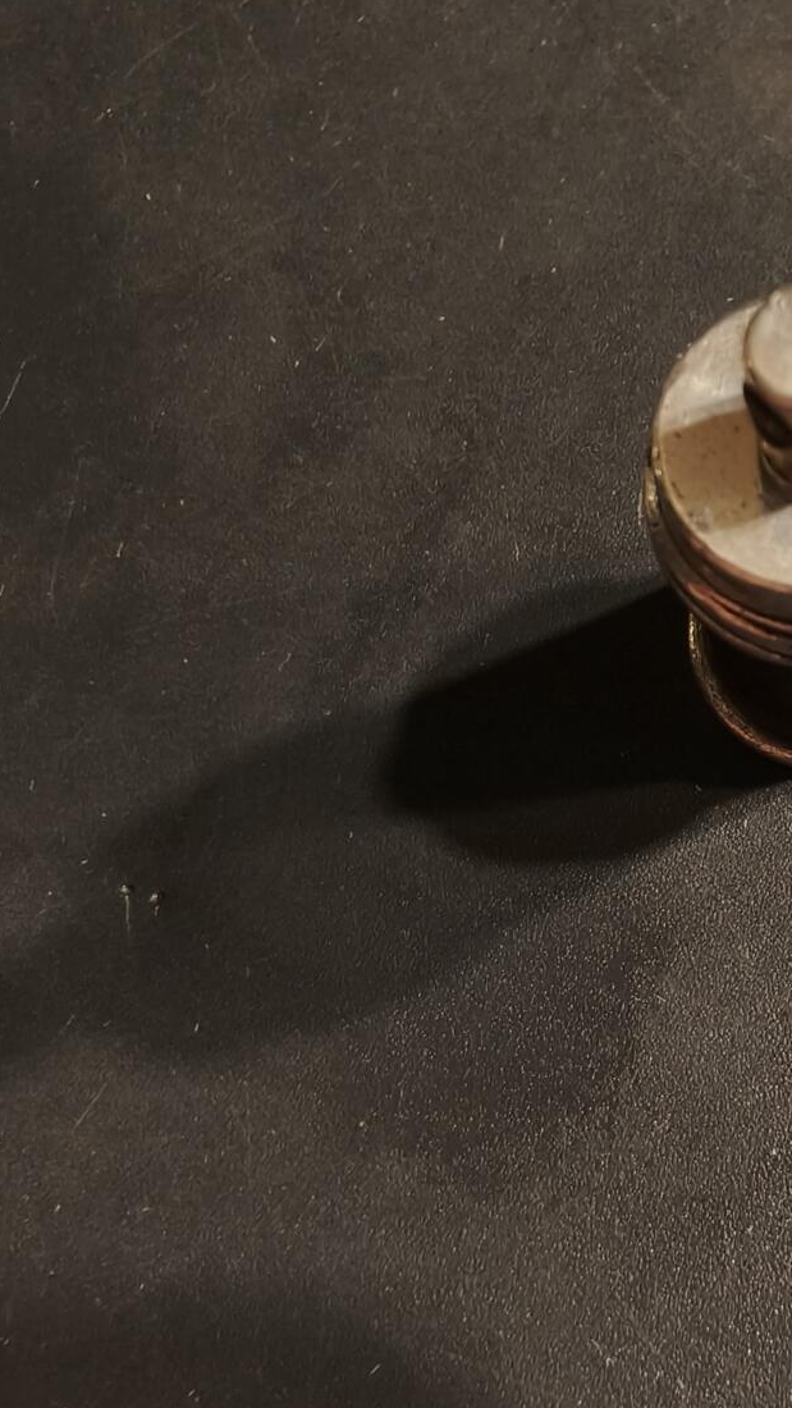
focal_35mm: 41
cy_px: 728
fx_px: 1530
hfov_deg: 27.0
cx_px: 839
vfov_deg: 49.4
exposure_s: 1/91.2
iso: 250
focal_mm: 2.32
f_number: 2
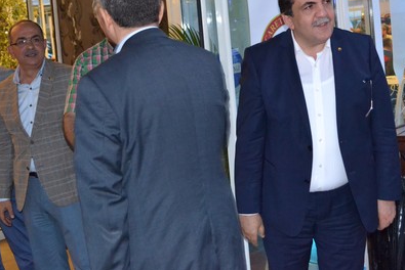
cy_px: 47
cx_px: 228
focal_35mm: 61
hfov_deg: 32.8
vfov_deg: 22.0
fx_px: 687
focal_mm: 24
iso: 3200
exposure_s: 1/60
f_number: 4
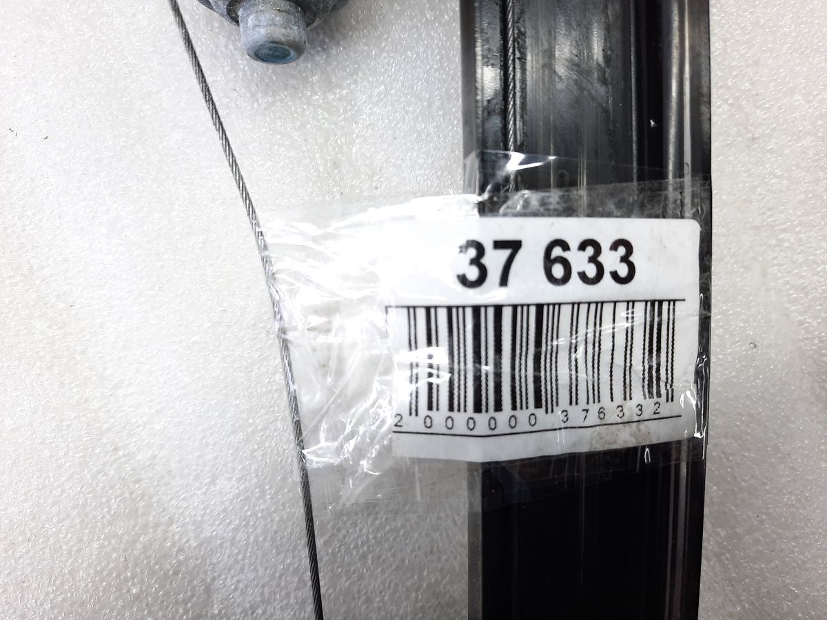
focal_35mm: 25
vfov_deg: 54.9
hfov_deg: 69.4
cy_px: 310
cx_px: 414
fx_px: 597
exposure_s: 1/50
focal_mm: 4.6
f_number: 2
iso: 100
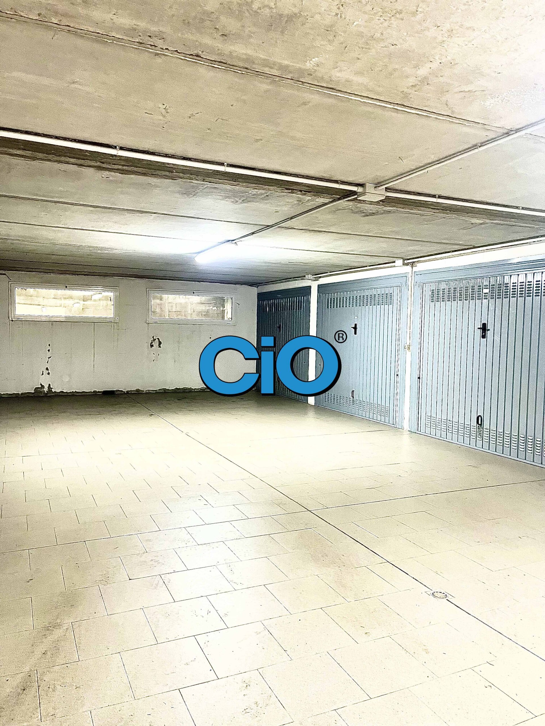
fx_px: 546
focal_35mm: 26
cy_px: 363
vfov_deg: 67.3
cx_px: 272
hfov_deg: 53.1
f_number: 1.6
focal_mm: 5.1
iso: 320
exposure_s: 1/50
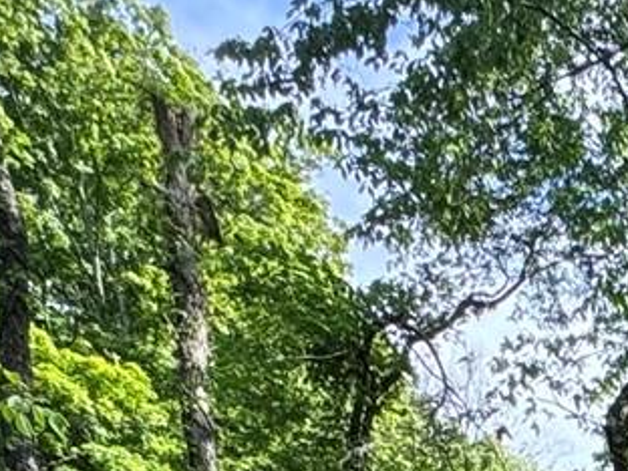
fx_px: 1669
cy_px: 1218
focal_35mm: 92
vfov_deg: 12.0
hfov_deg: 17.3
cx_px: 1137
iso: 40
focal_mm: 2.22
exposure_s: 1/276
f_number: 2.2
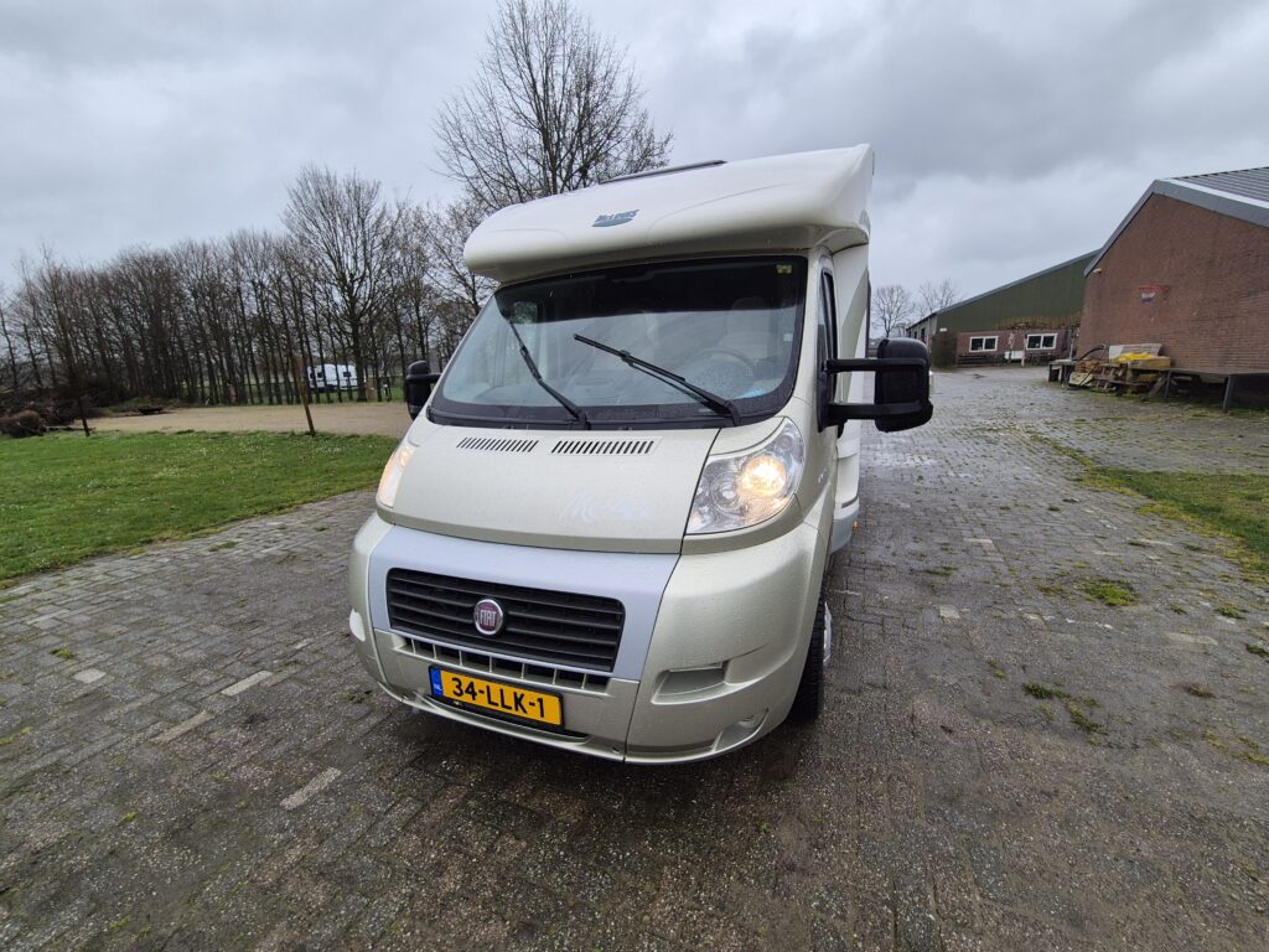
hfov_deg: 106.2
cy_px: 476
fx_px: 477
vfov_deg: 89.9
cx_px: 634
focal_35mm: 13
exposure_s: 1/656
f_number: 2.2
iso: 50
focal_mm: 2.2
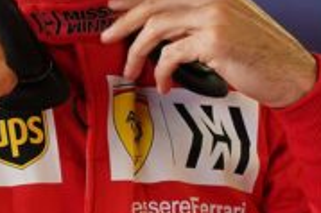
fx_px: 2325
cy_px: 11
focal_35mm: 261
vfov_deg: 5.2
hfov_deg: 7.9
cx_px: 106
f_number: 4
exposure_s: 1/250
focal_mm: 67
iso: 800
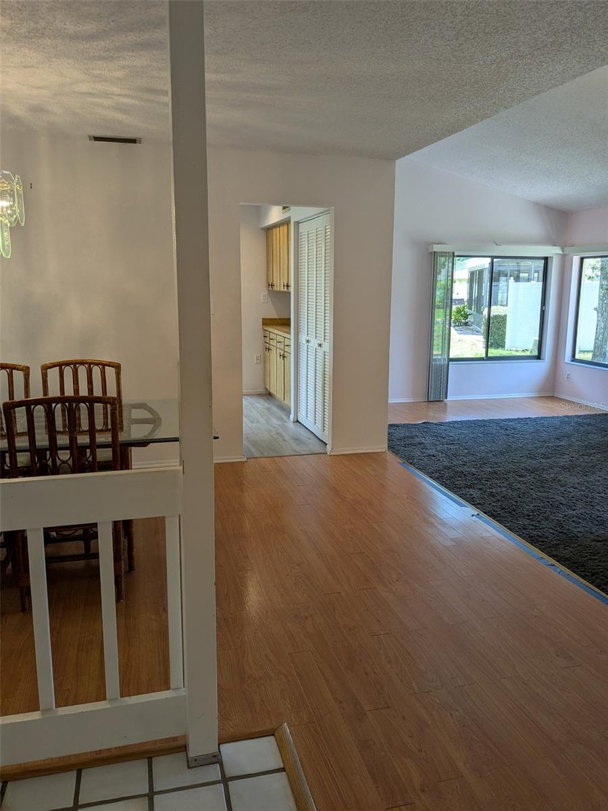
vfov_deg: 65.3
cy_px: 406
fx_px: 632
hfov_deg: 51.4
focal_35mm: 27
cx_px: 304
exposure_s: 1/180
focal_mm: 4.38
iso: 54
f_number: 1.73
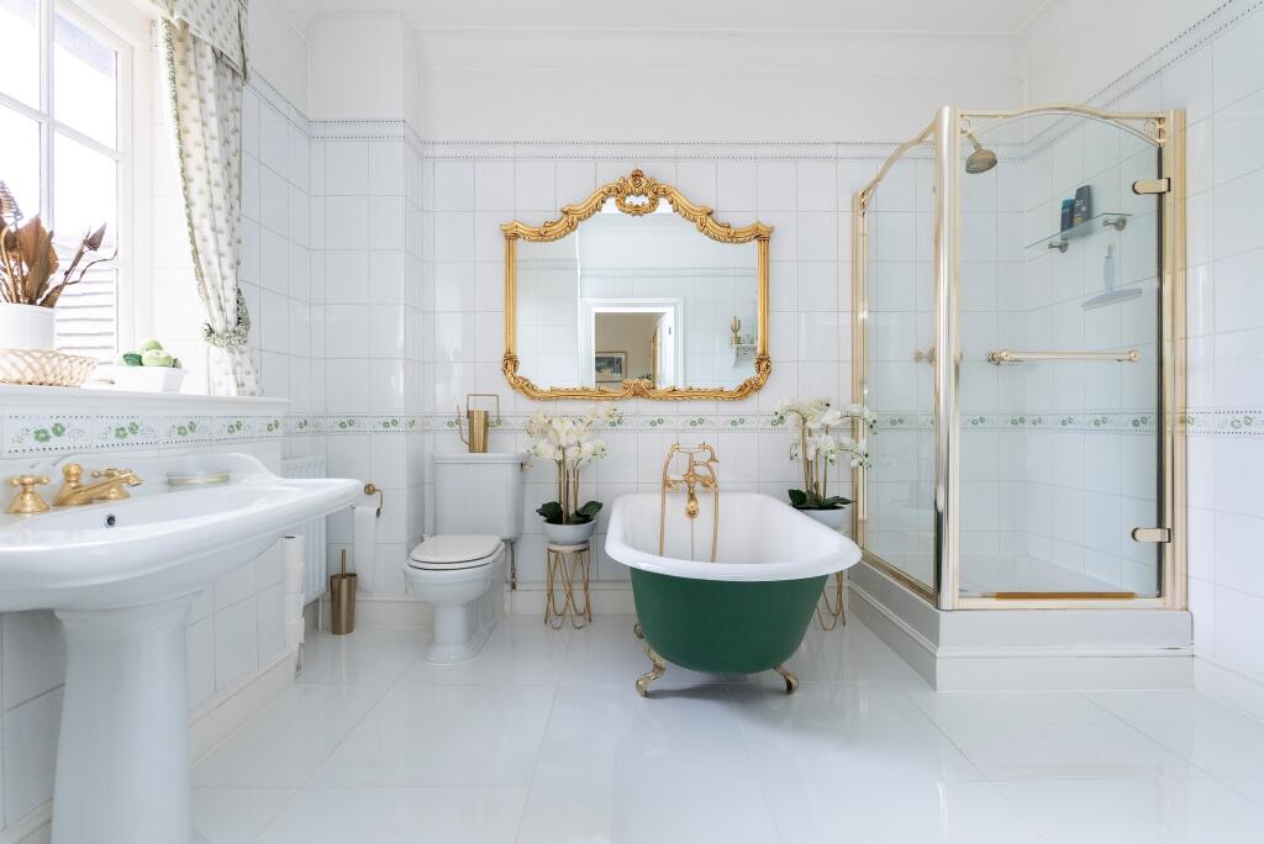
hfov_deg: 91.6
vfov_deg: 69.0
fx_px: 615
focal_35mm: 18
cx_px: 632
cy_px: 422
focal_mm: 17.5
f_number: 7.1
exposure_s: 1/40
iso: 1250
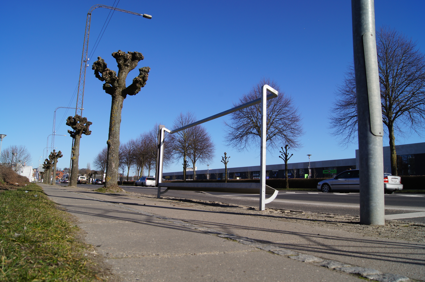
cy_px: 141
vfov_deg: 47.8
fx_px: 318
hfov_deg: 67.4
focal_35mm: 27
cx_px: 212
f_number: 11
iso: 100
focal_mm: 18
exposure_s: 1/160
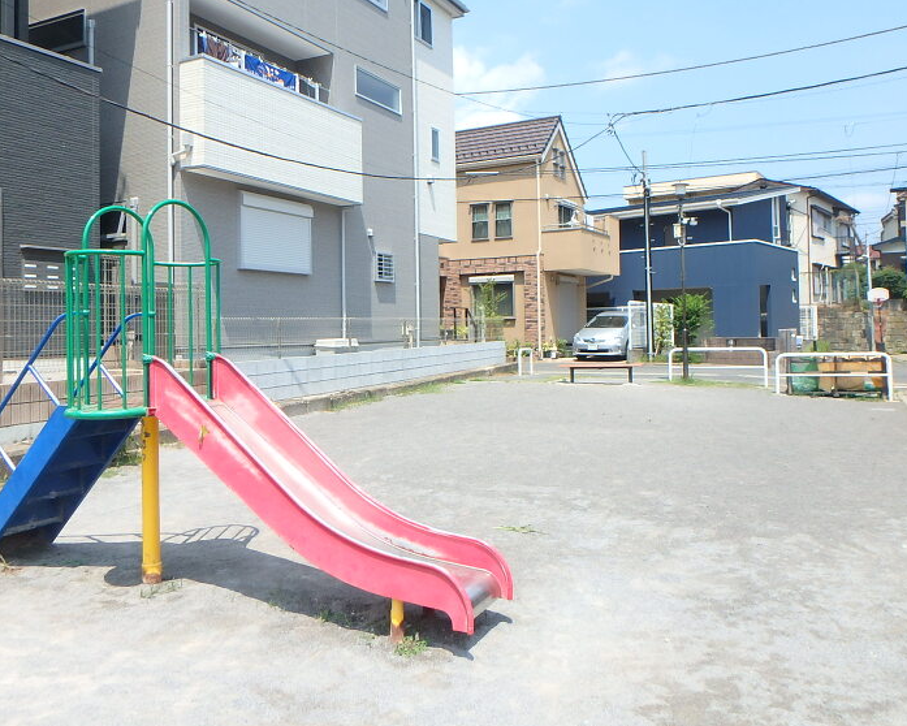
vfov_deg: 51.5
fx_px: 752
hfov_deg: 61.8
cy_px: 325
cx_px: 534
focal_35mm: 28
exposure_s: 1/800
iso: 125
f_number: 3.5
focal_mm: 3.7
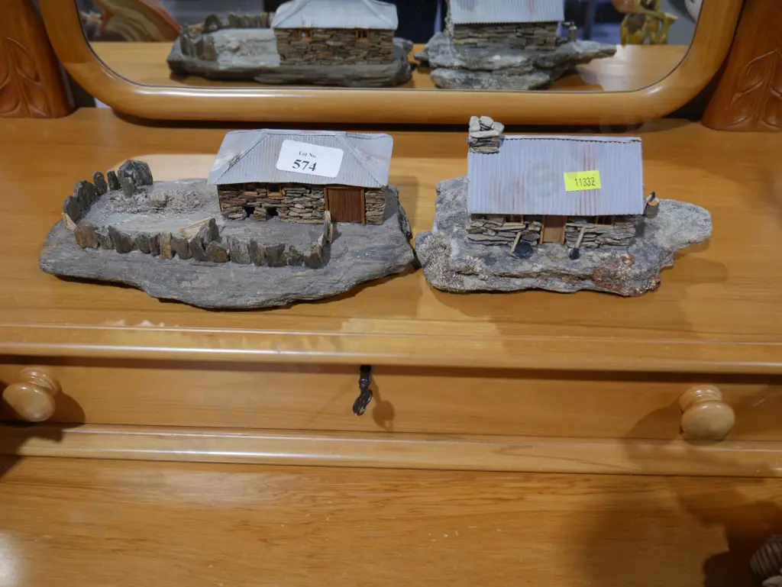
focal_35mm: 36
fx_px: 814
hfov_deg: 51.3
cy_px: 294
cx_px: 391
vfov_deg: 39.7
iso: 250
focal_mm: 18
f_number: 4
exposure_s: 1/60
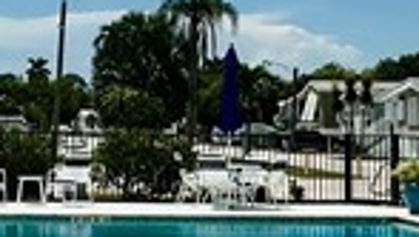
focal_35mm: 106
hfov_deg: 19.8
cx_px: 57
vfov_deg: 11.4
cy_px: 51
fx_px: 1179
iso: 50
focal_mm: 2.22
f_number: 2.2
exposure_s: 1/6897
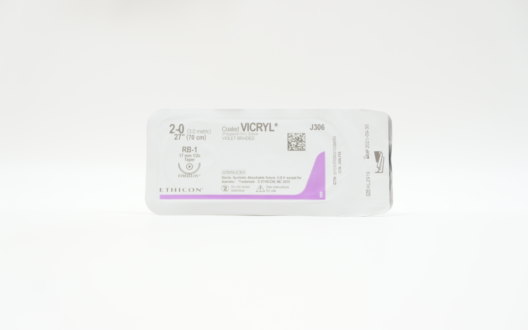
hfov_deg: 37.8
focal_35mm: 54
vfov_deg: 24.2
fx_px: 770
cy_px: 166
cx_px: 264
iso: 400
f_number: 5
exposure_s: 1/50
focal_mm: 35
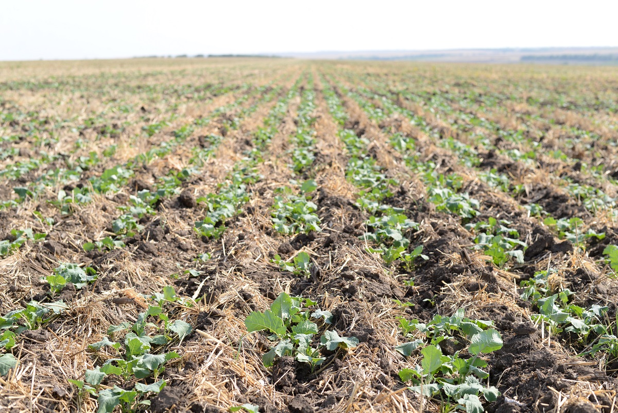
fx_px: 859
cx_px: 309
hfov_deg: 39.6
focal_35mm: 50
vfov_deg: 27.0
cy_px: 206
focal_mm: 50
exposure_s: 1/800
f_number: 5.6
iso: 320
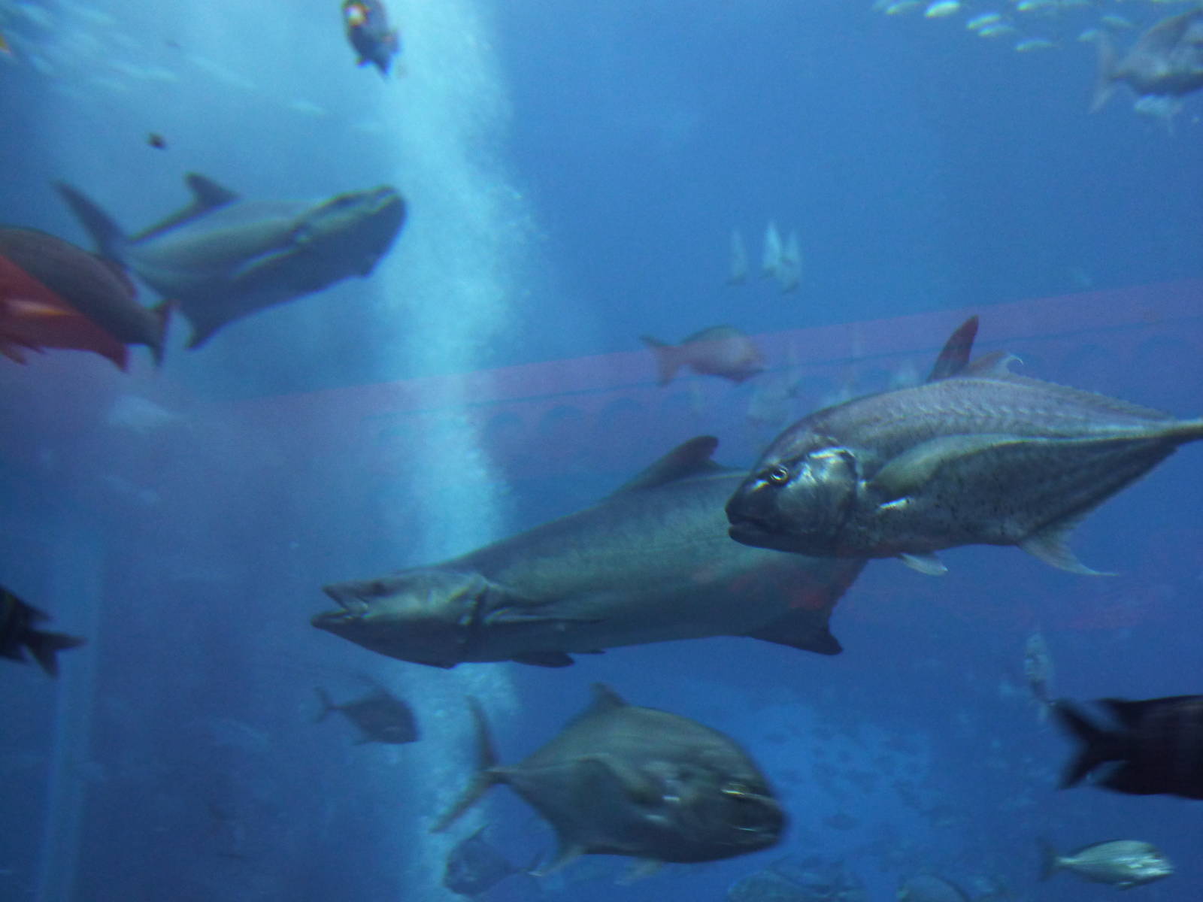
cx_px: 602
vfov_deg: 30.3
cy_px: 451
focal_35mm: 48
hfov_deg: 39.7
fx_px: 1668
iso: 250
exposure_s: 1/30
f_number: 3.8
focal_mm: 7.9
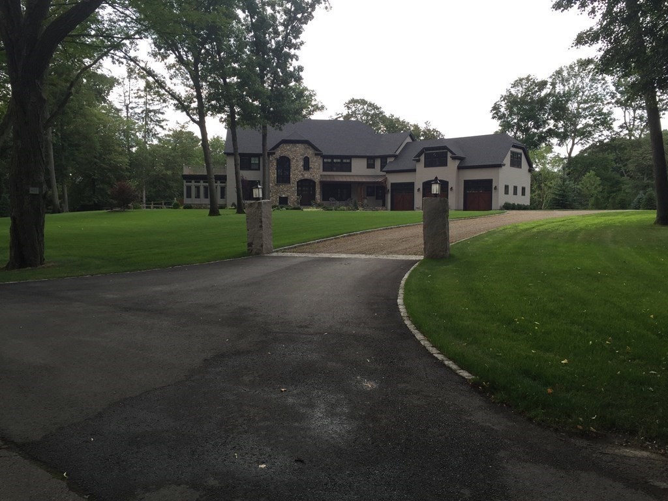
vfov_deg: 48.2
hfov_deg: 61.7
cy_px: 250
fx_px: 560
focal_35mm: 29
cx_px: 334
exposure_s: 1/217
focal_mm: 4.15
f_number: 2.2
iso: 32
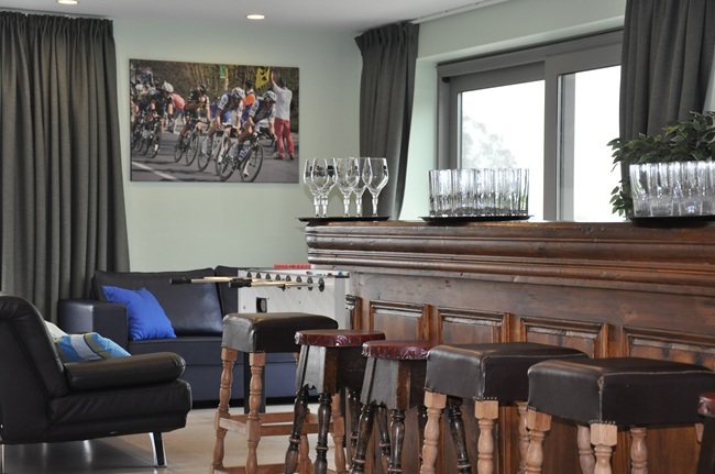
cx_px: 358
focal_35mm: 78
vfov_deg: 17.4
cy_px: 237
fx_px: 1546
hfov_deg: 26.0
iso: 800
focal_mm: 52
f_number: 5
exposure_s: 1/60
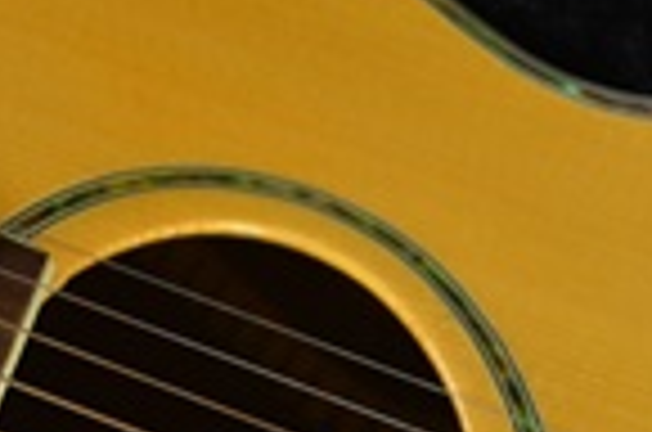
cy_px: 504
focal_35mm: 137
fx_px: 2476
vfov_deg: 9.8
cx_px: 13
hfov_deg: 14.8
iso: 800
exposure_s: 1/60
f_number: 4
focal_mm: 22
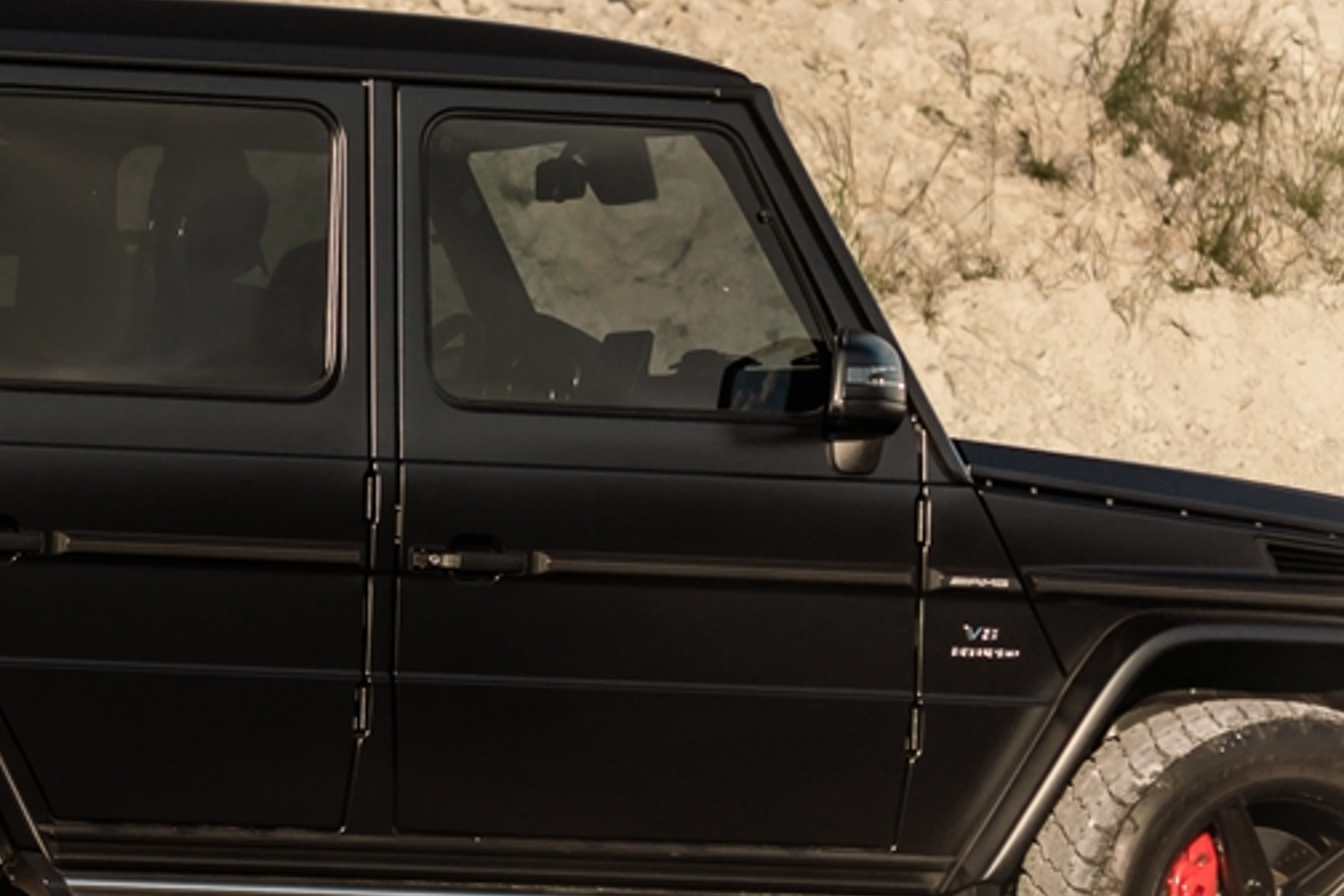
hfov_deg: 5.1
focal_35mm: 400
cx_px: -368
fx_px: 14932
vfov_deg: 3.4
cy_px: 515
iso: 100
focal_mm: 105
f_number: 4
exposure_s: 1/640
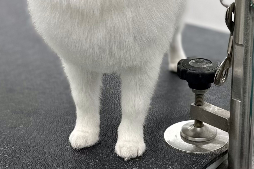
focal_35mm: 47
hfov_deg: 41.8
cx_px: 104
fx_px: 332
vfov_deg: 26.4
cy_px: -16
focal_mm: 6.86
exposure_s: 1/127
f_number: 1.78
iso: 64
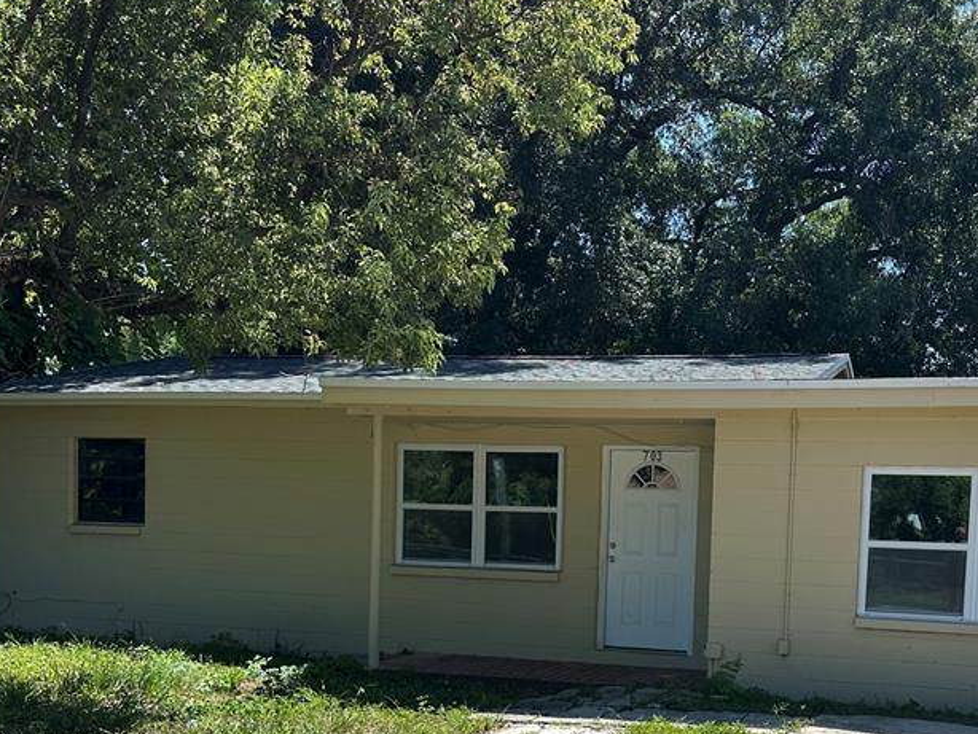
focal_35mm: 40
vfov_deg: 34.8
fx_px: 1131
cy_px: 589
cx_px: 647
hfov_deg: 46.1
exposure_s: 1/3356
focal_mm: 6.86
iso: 80
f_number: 1.78
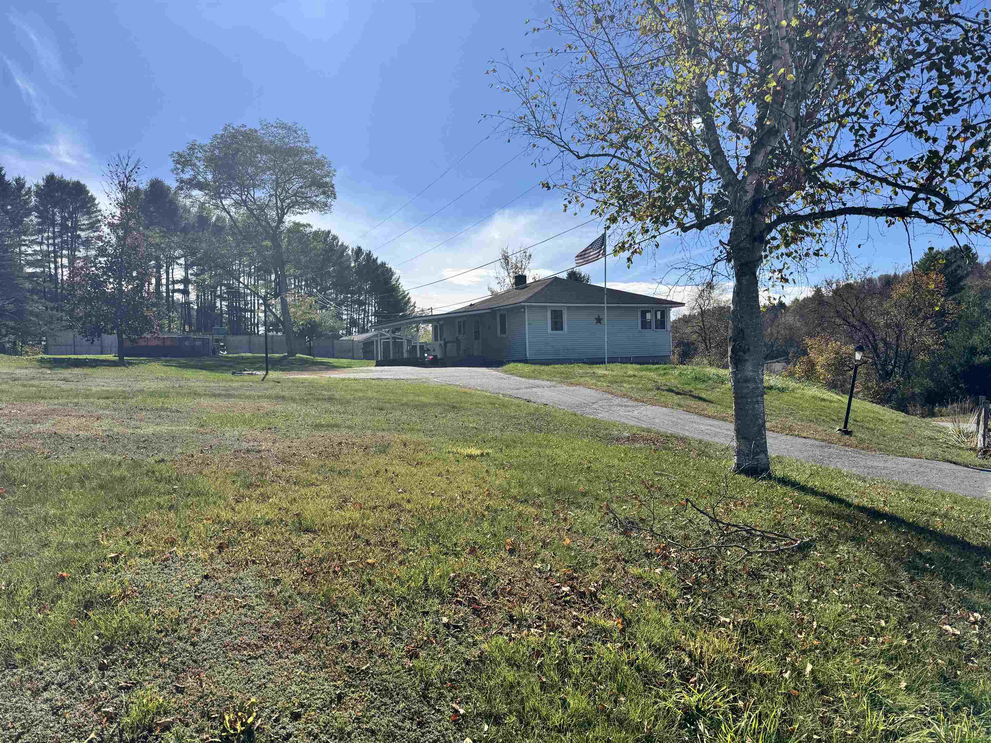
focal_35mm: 24
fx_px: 687
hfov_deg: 71.6
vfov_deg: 56.8
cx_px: 496
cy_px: 372
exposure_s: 1/7092
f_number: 1.78
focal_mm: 6.76
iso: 80
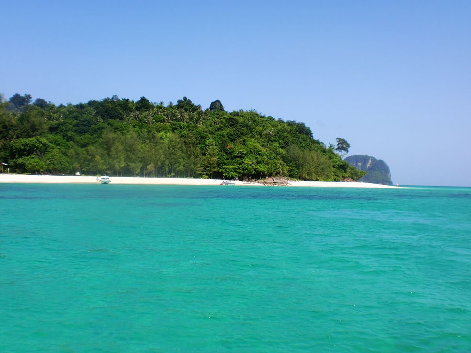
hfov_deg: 52.6
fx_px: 476
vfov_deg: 40.7
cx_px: 236
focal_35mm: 35
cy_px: 176
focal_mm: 6.3
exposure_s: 1/400
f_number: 5.6
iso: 64
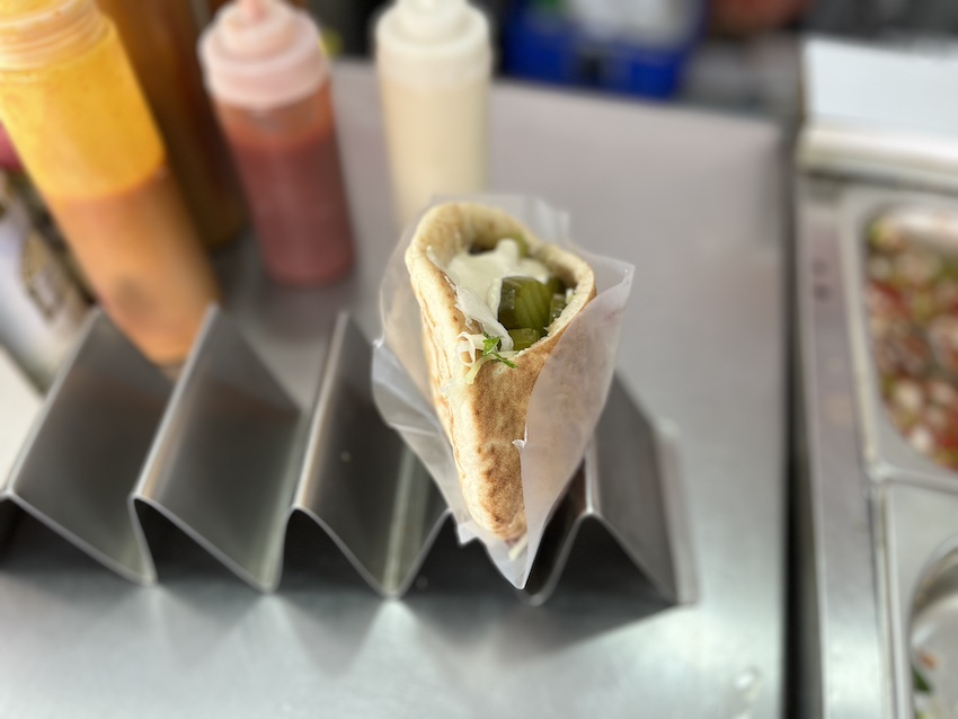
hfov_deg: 67.3
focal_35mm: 26
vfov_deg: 53.1
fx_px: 720
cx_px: 479
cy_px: 360
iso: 80
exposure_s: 1/100
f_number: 1.6
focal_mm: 5.1
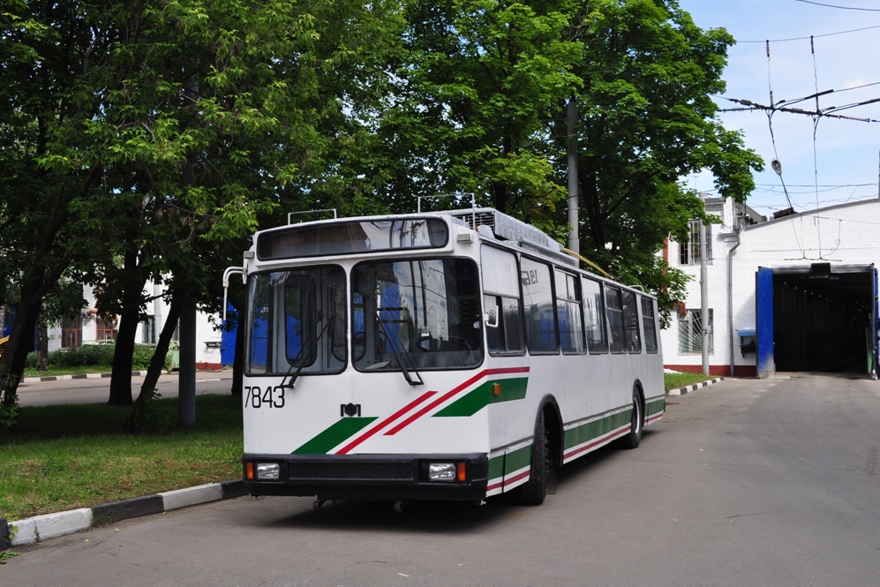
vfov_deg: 33.4
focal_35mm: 40
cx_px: 432
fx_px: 978
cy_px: 291
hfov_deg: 48.5
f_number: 10
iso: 400
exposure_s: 1/400
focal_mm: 26
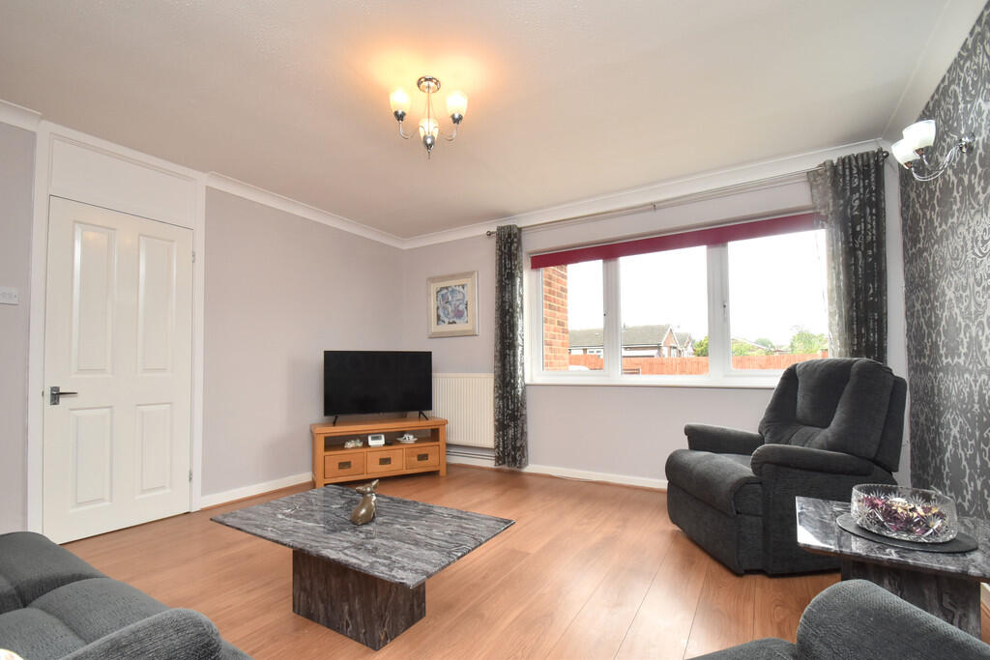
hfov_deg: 100.4
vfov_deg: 77.3
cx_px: 495
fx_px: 413
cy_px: 330
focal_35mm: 15
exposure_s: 1/60
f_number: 10
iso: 500
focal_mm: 10
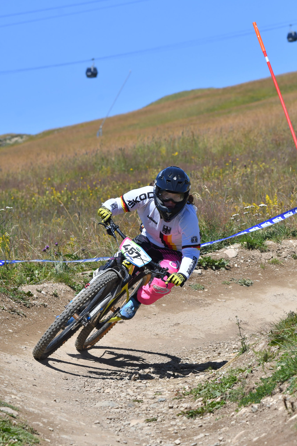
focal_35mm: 218
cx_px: 148
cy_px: 223
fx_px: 2691
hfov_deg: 6.3
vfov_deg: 9.5
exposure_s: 1/1600
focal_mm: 145
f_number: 8
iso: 320
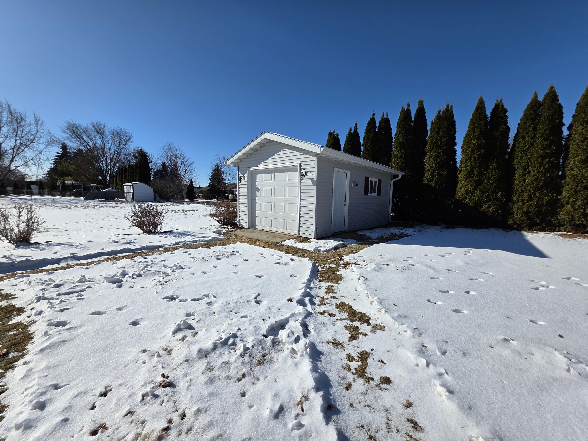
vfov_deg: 89.9
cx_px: 294
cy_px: 220
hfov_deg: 106.2
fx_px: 221
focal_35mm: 13
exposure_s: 1/4518
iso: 40
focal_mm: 2.2
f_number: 1.9
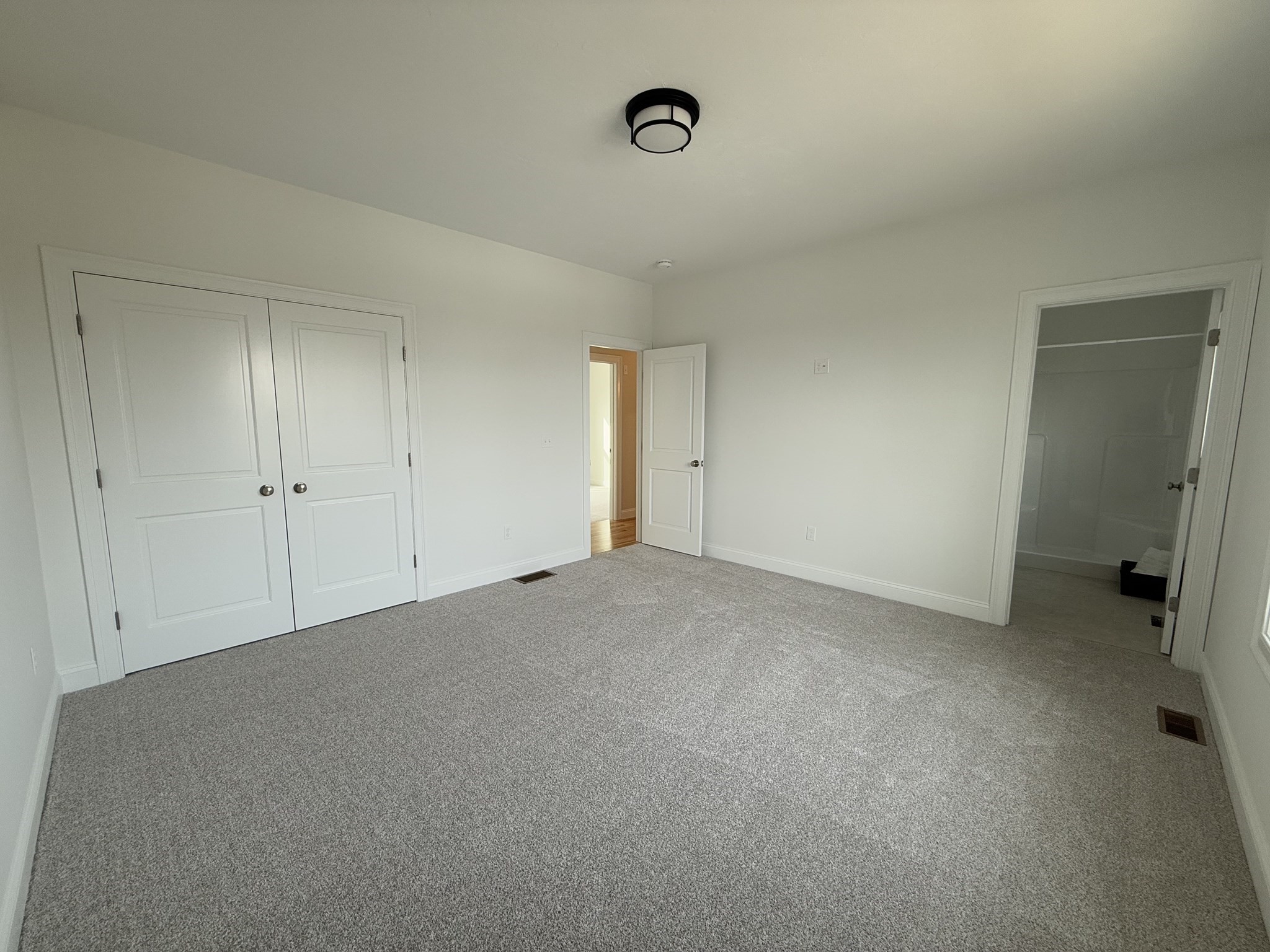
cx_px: 635
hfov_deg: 102.1
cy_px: 476
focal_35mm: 14
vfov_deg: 85.7
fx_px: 514
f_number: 2.2
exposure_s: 1/99
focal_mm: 2.22
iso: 64
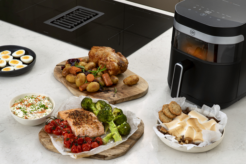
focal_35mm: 70
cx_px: 123
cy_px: 82
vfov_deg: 19.5
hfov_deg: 28.8
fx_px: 478
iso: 50
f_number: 7.1
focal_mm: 47
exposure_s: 1/160
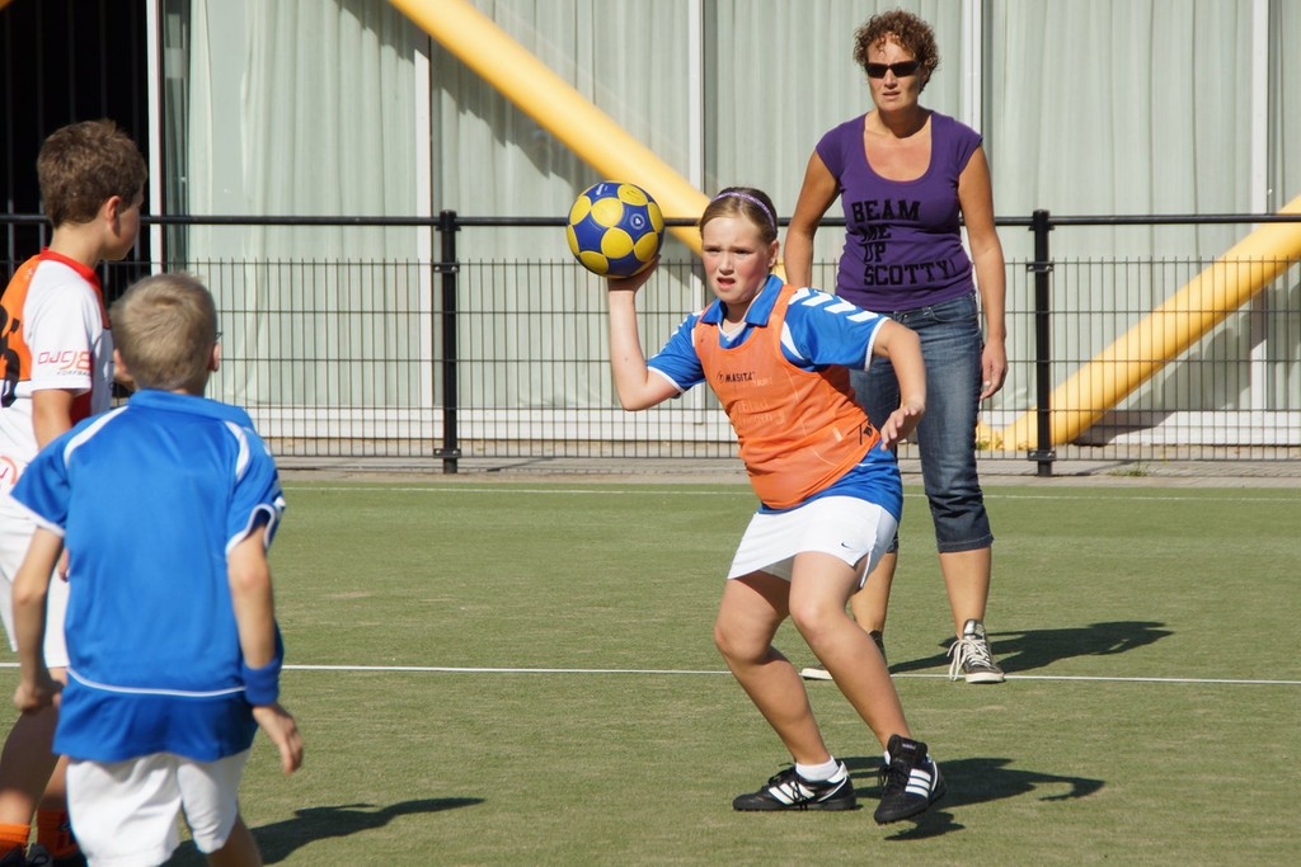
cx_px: 650
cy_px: 434
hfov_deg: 10.2
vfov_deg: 6.8
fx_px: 7319
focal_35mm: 202
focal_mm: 135
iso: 100
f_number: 8
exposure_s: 1/400
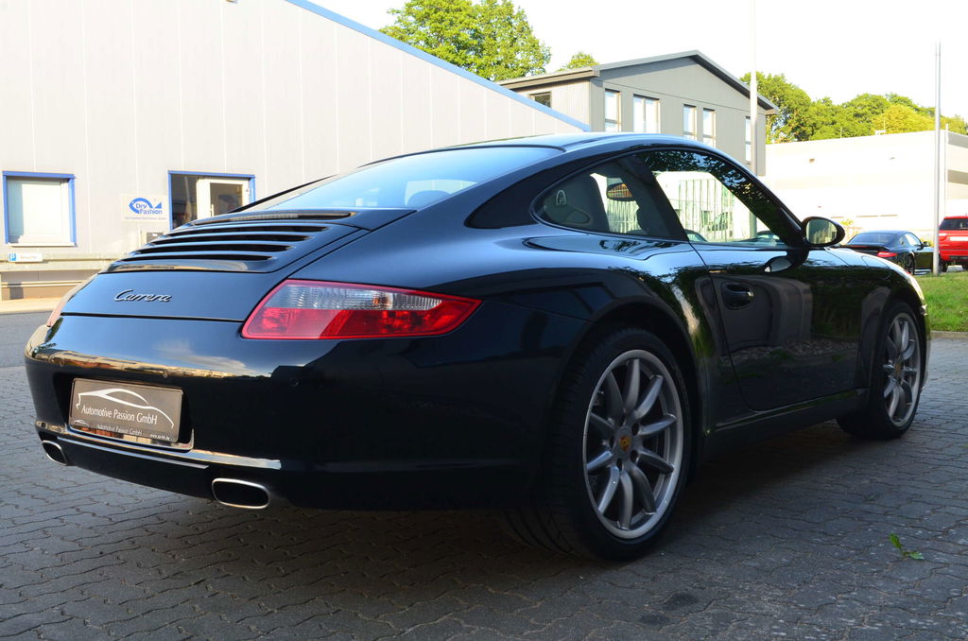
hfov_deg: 49.6
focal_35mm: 39
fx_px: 1046
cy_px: 320
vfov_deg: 34.1
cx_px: 484
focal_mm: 26
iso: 400
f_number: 10
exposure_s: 1/50
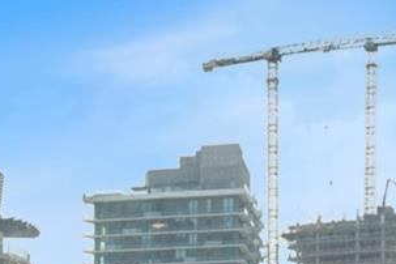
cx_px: -346
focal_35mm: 185
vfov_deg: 7.1
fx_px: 2035
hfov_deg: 10.4
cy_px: 540
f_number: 9
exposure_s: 1/160
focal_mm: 35
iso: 800
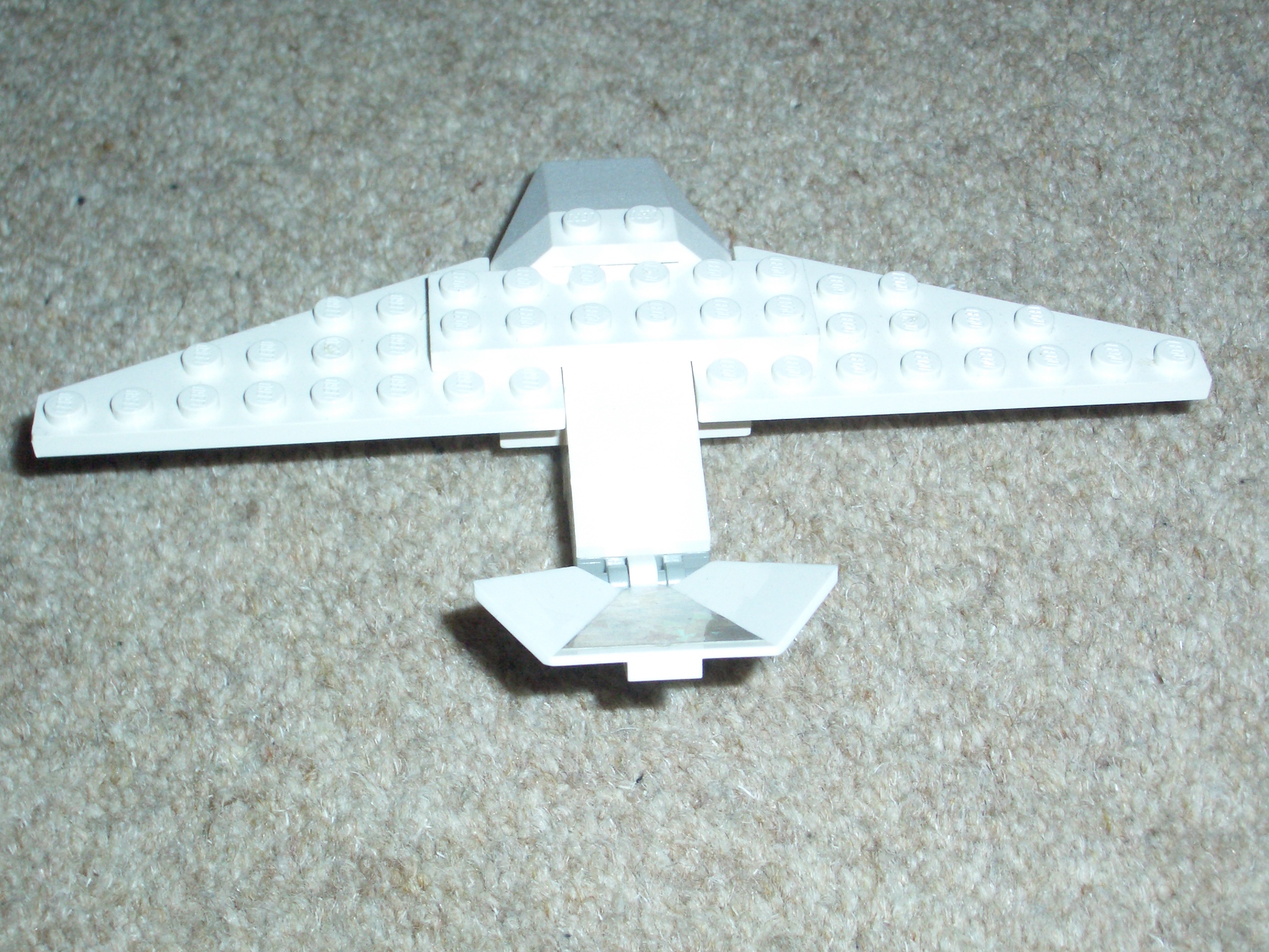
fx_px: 2273
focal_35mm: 62
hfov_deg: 31.2
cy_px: 476
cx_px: 634
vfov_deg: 23.7
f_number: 5.6
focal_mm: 10.2
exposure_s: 1/60
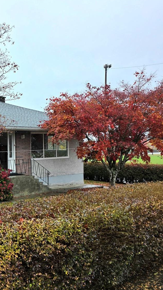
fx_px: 277
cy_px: 144
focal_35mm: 36
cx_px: -10
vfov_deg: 55.3
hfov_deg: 29.9
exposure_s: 1/370
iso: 32
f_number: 1.7
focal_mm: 6.3
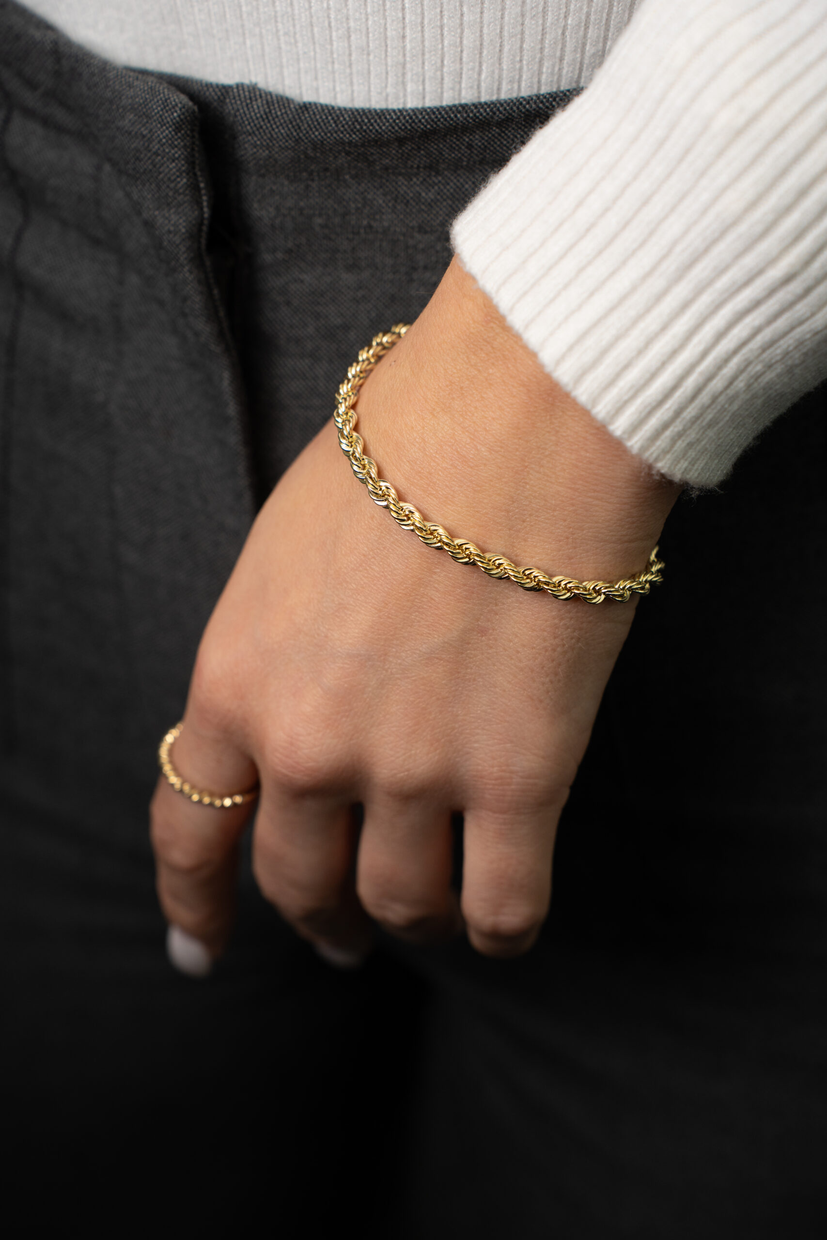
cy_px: 620
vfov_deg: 27.0
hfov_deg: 18.2
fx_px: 2584
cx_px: 414
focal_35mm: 75
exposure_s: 1/320
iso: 500
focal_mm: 75
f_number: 5.6
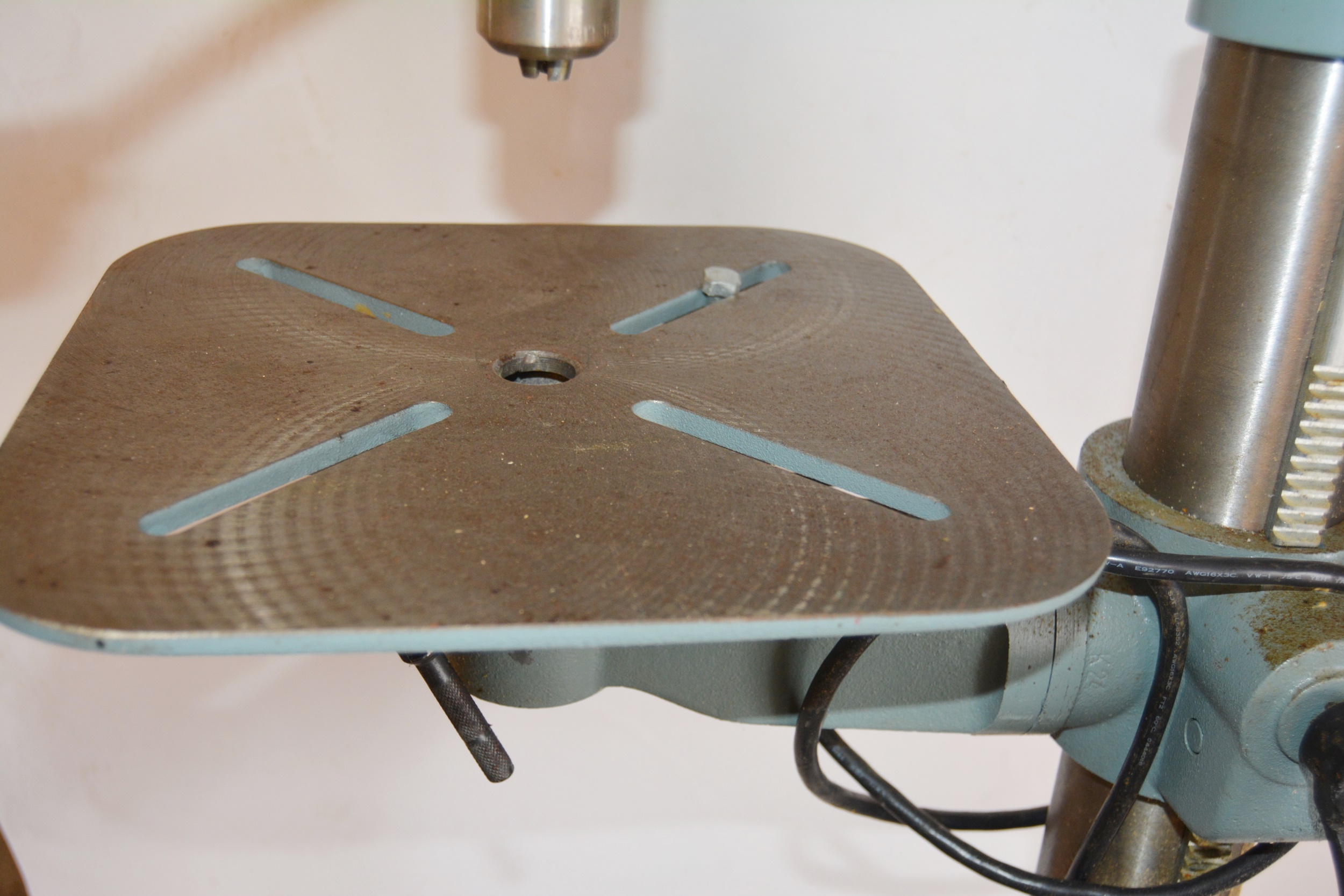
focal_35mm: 39
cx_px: 672
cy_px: 448
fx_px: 1456
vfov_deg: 34.2
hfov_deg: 49.6
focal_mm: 26
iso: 500
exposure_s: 1/60
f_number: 4
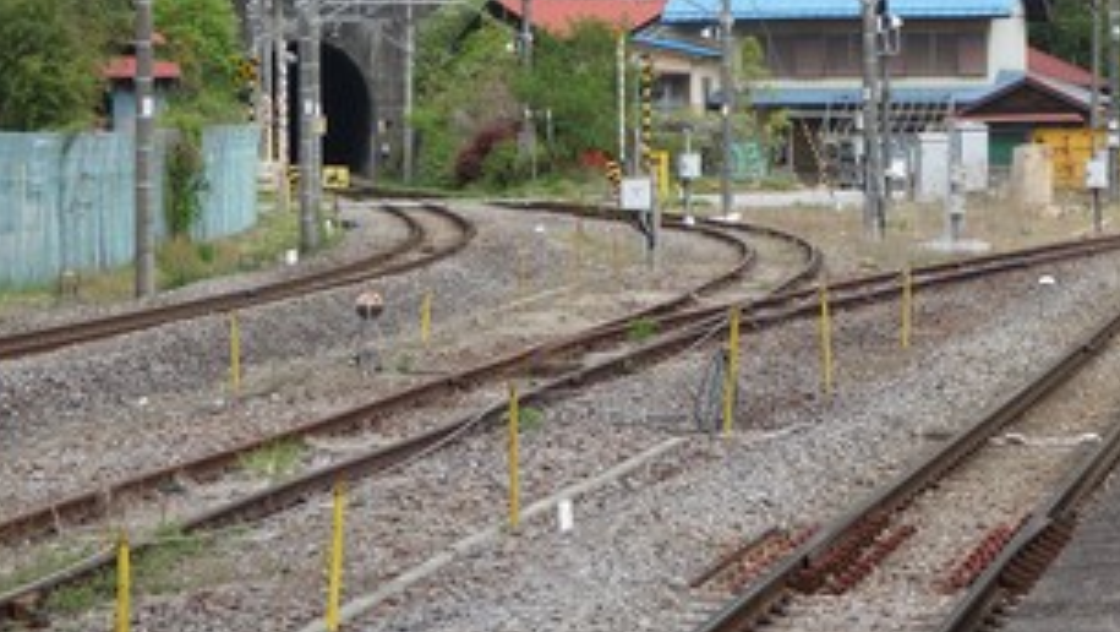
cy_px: -42
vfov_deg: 6.1
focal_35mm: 200
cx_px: 848
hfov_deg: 10.7
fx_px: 5943
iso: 125
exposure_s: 1/250
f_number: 5.6
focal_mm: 33.9
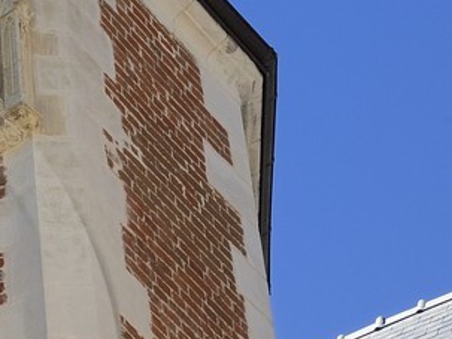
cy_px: 421
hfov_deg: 9.8
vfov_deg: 7.6
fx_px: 2519
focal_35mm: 193
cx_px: -337
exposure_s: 1/160
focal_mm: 38
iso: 200
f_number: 13
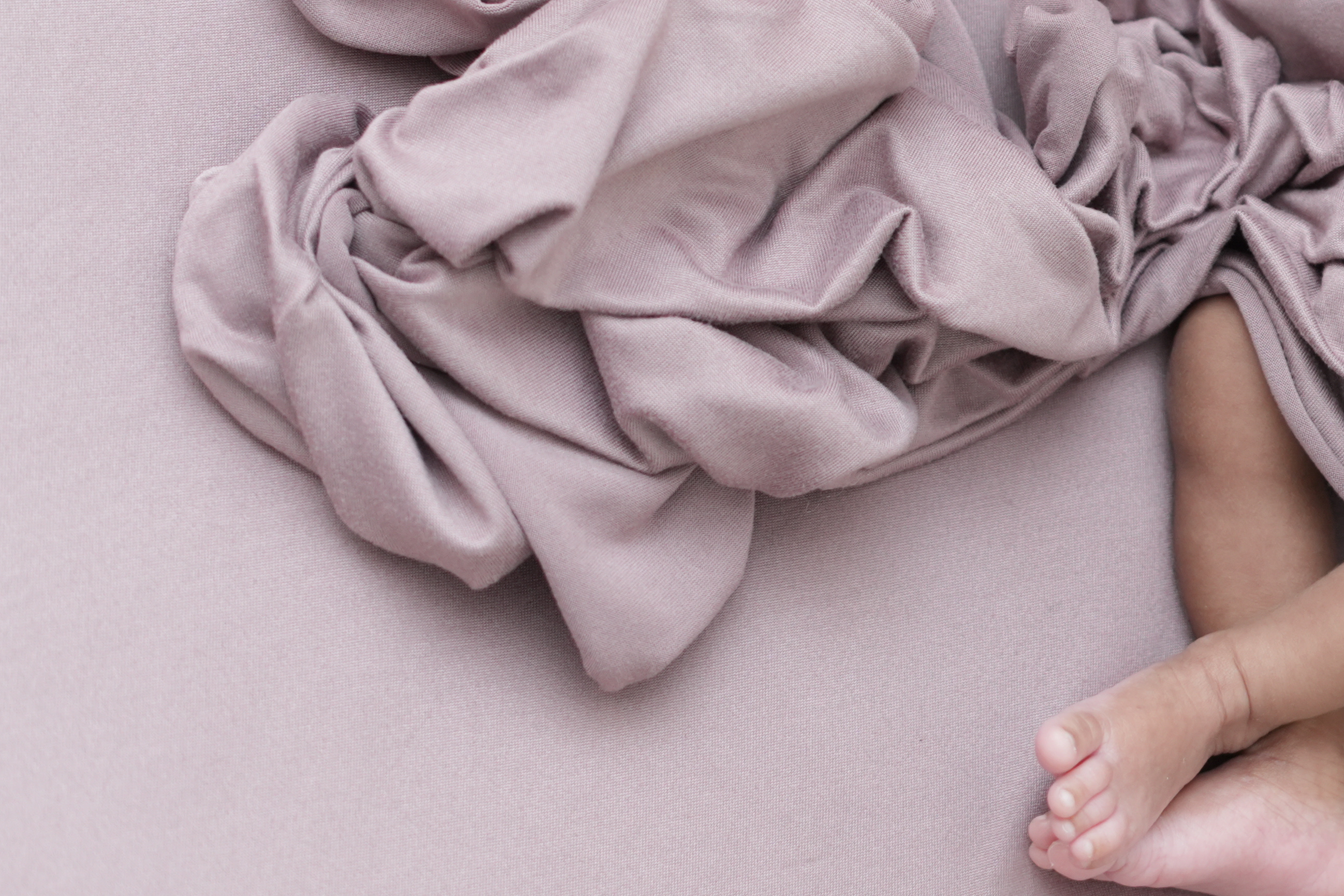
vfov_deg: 10.1
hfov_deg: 14.6
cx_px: 1707
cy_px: 42
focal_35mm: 135
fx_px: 5039
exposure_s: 1/160
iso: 1000
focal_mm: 50
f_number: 1.8
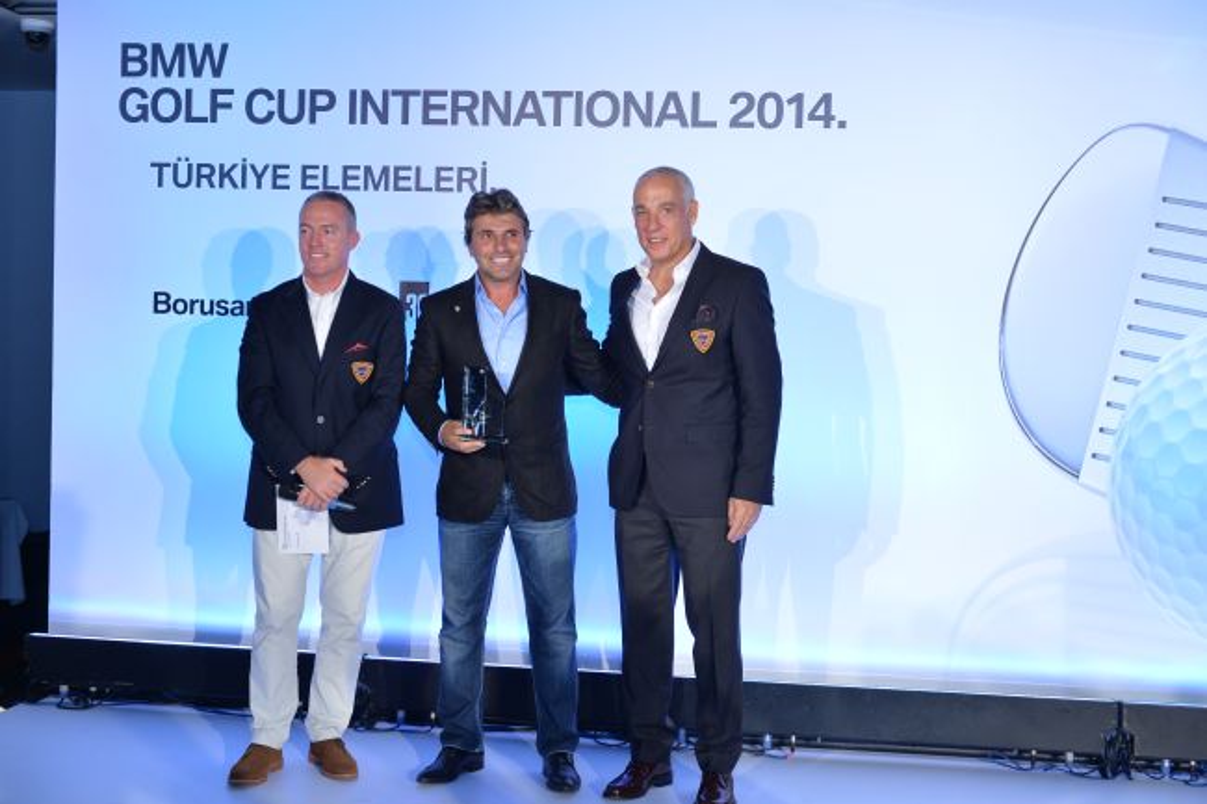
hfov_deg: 41.1
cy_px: 402
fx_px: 1609
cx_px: 604
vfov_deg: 28.1
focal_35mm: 48
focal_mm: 48
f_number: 4
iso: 1600
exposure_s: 1/160
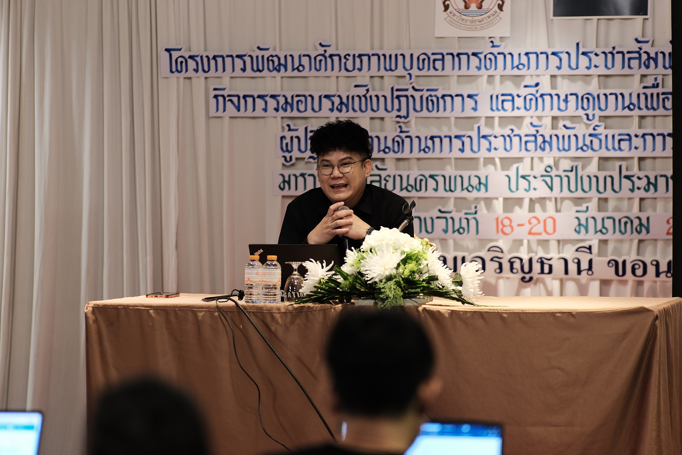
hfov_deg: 16.0
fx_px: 2425
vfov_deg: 10.7
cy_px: 228
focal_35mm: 128
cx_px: 341
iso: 800
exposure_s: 1/100
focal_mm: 85
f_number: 1.4
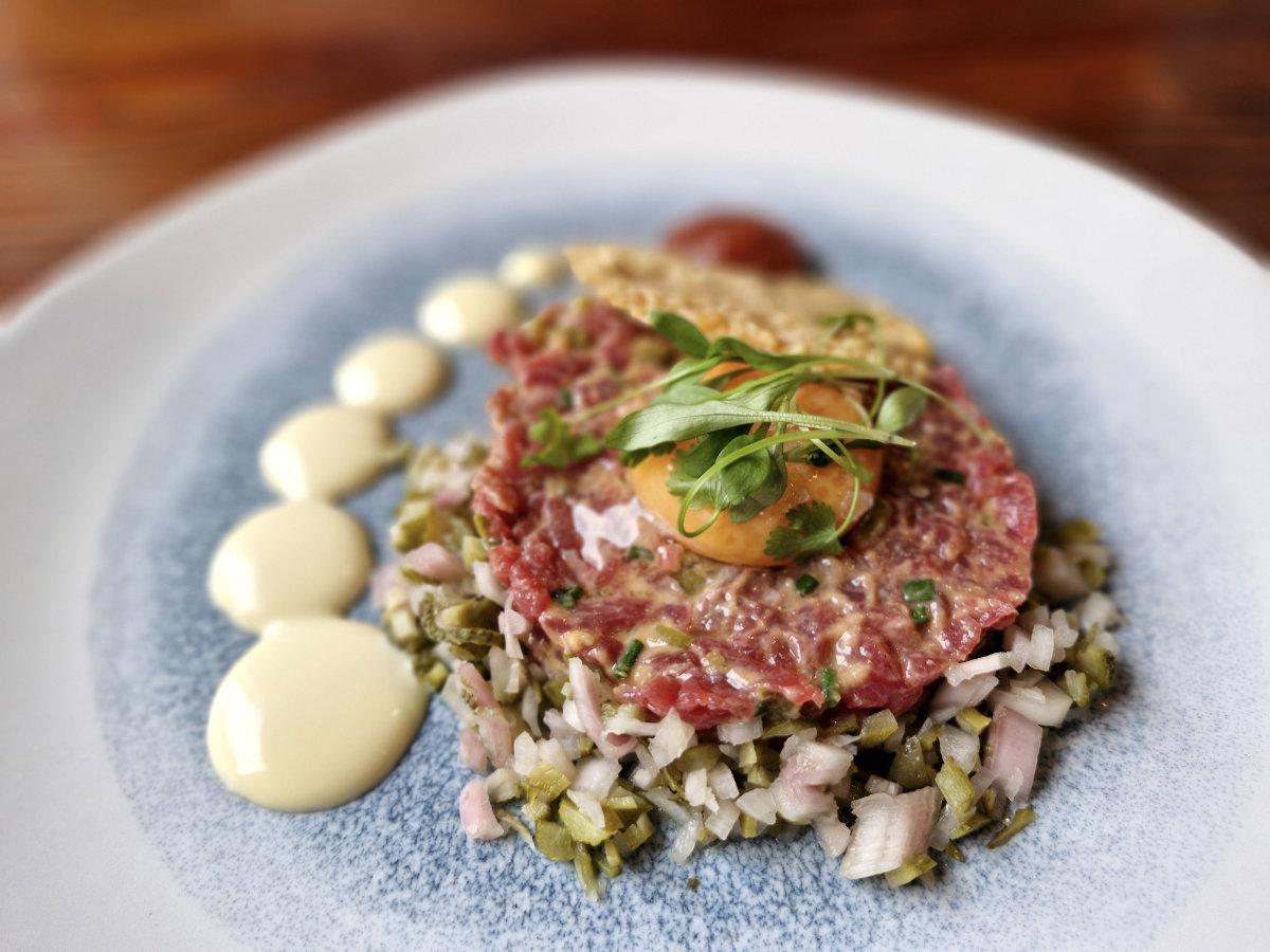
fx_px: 844
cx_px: 635
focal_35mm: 23
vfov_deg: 58.9
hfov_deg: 73.9
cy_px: 476
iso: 80
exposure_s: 1/100
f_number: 1.8
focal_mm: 5.5
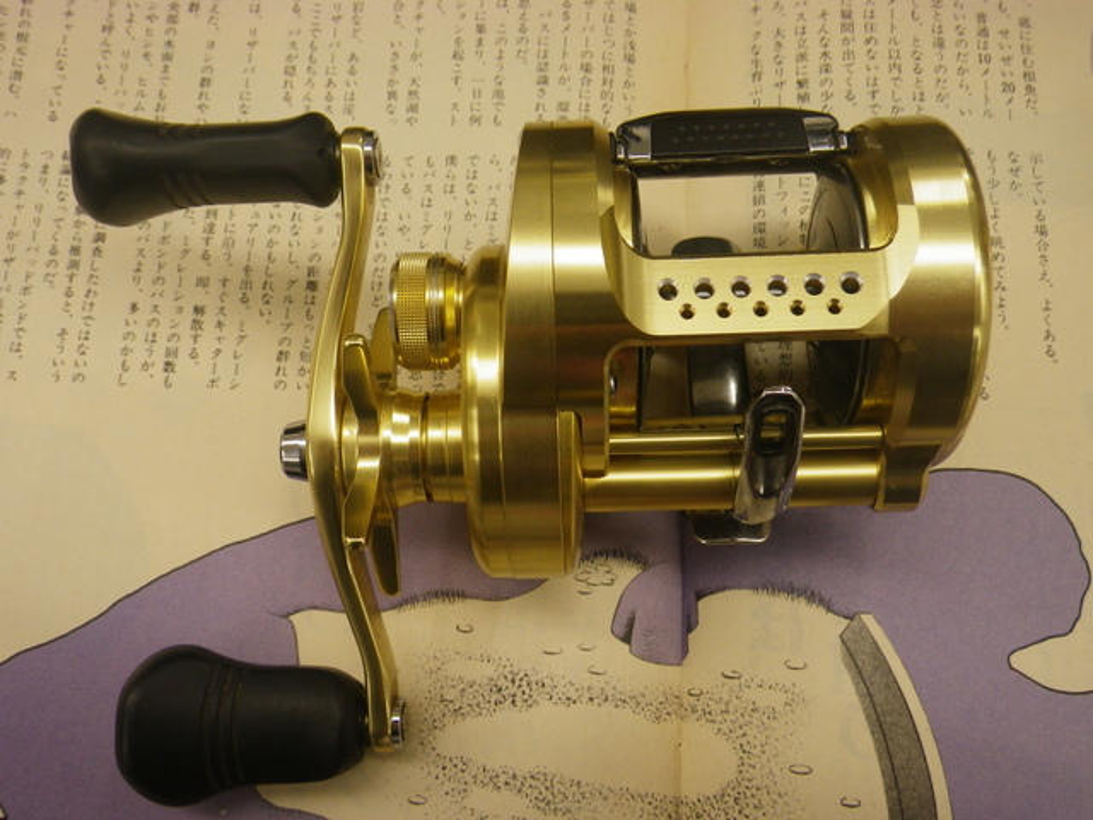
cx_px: 546
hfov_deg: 54.0
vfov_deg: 41.8
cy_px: 410
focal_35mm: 34
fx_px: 1074
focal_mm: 6.1
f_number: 3.8
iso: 160
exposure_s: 1/50
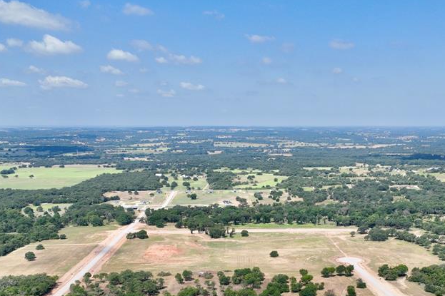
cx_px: 248
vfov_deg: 31.1
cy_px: 267
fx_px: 507
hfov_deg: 47.3
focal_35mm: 41
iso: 100
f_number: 2.8
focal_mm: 12.29
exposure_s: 1/1600
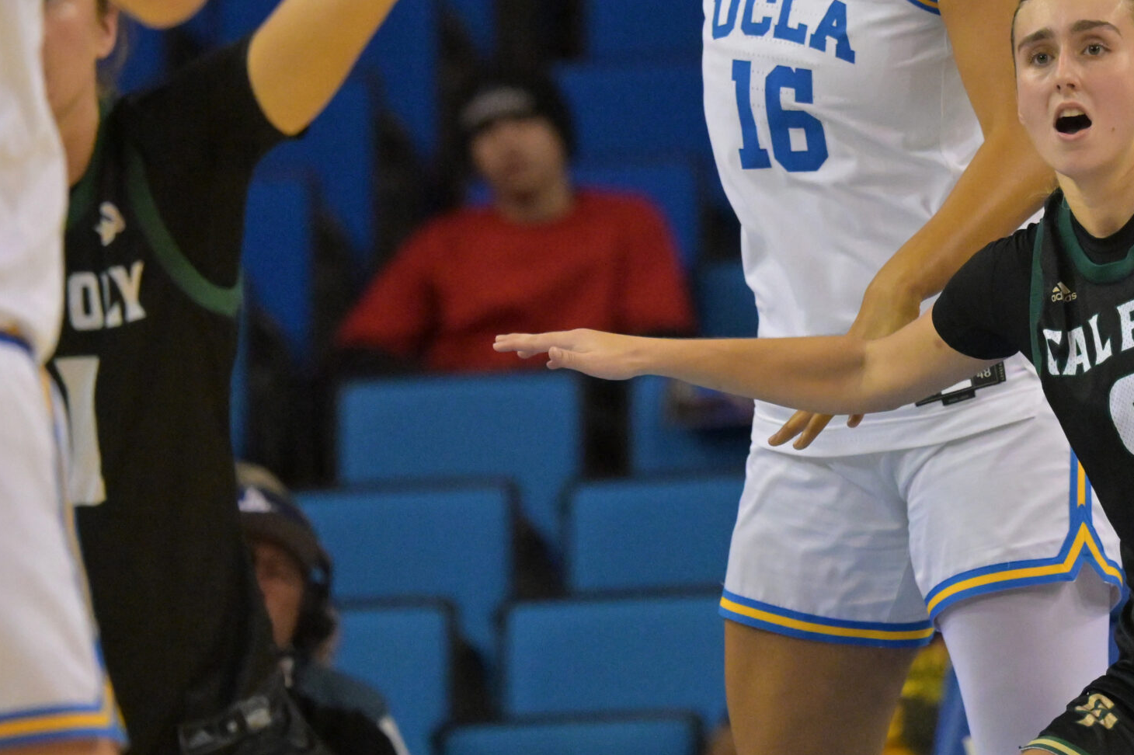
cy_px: 115
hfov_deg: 2.6
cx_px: 910
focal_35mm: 789
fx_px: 24841
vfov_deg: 1.7
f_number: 4
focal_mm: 300
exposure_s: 1/2000
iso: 4000
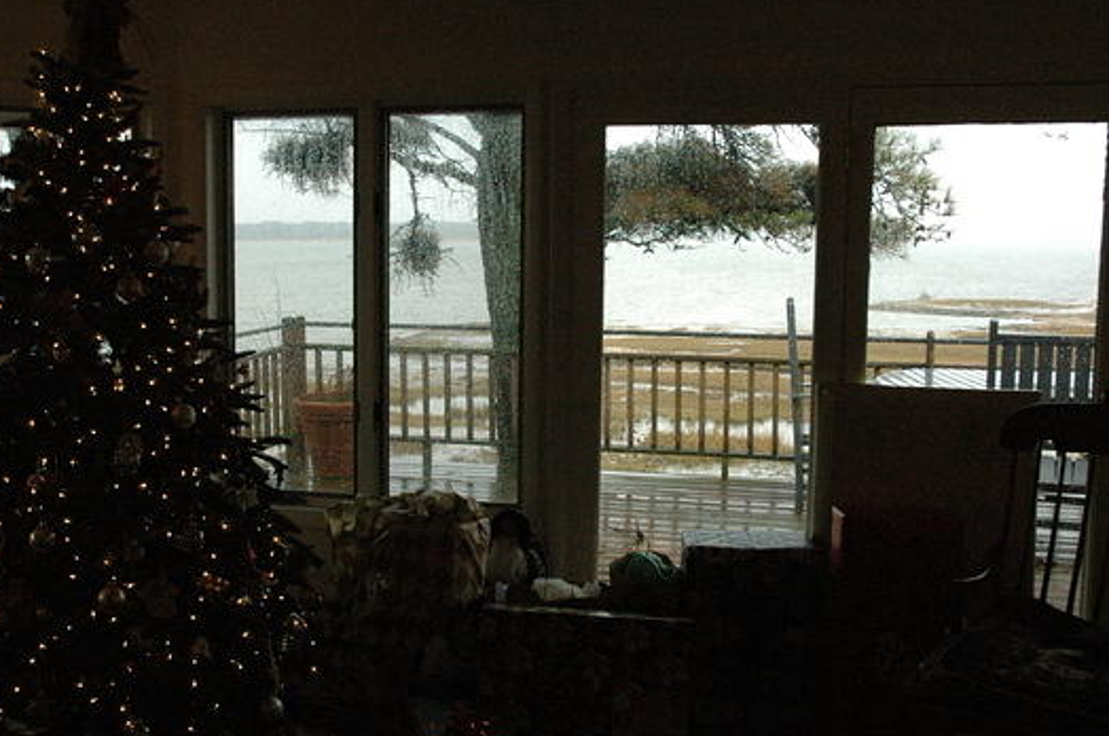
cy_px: 354
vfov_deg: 30.4
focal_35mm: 44
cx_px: 442
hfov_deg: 44.3
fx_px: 1354
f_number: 7.1
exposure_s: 1/200
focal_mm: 24
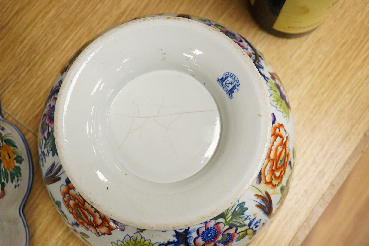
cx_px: 184
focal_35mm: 45
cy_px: 123
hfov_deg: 43.6
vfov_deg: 29.9
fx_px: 461
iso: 2500
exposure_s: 1/500
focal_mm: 30
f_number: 3.5
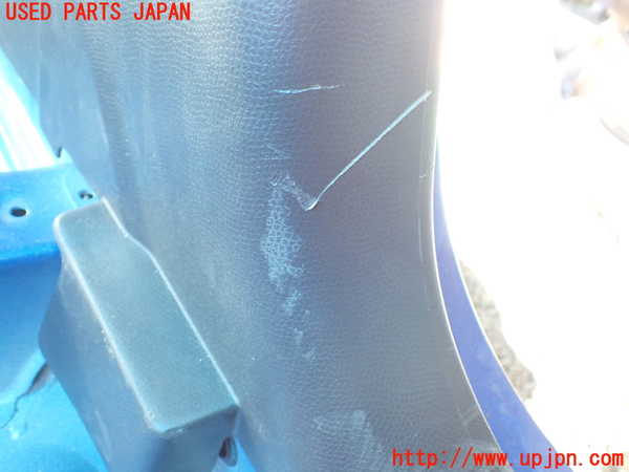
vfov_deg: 46.8
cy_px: 236
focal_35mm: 30
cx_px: 314
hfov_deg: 60.0
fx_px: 545
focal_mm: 5.4
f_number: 2.3
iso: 800
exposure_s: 1/80
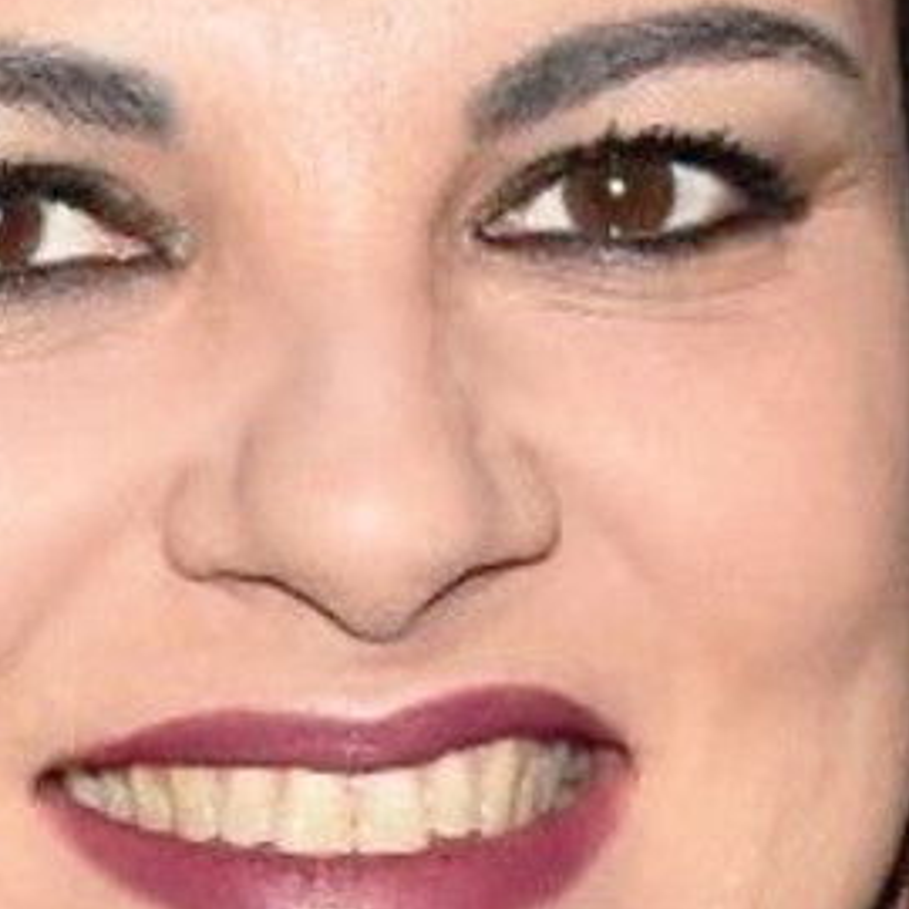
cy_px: 236
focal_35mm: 99
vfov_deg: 17.5
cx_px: 192
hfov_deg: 17.4
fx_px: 2941
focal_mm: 28
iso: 800
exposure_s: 1/250
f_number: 6.3
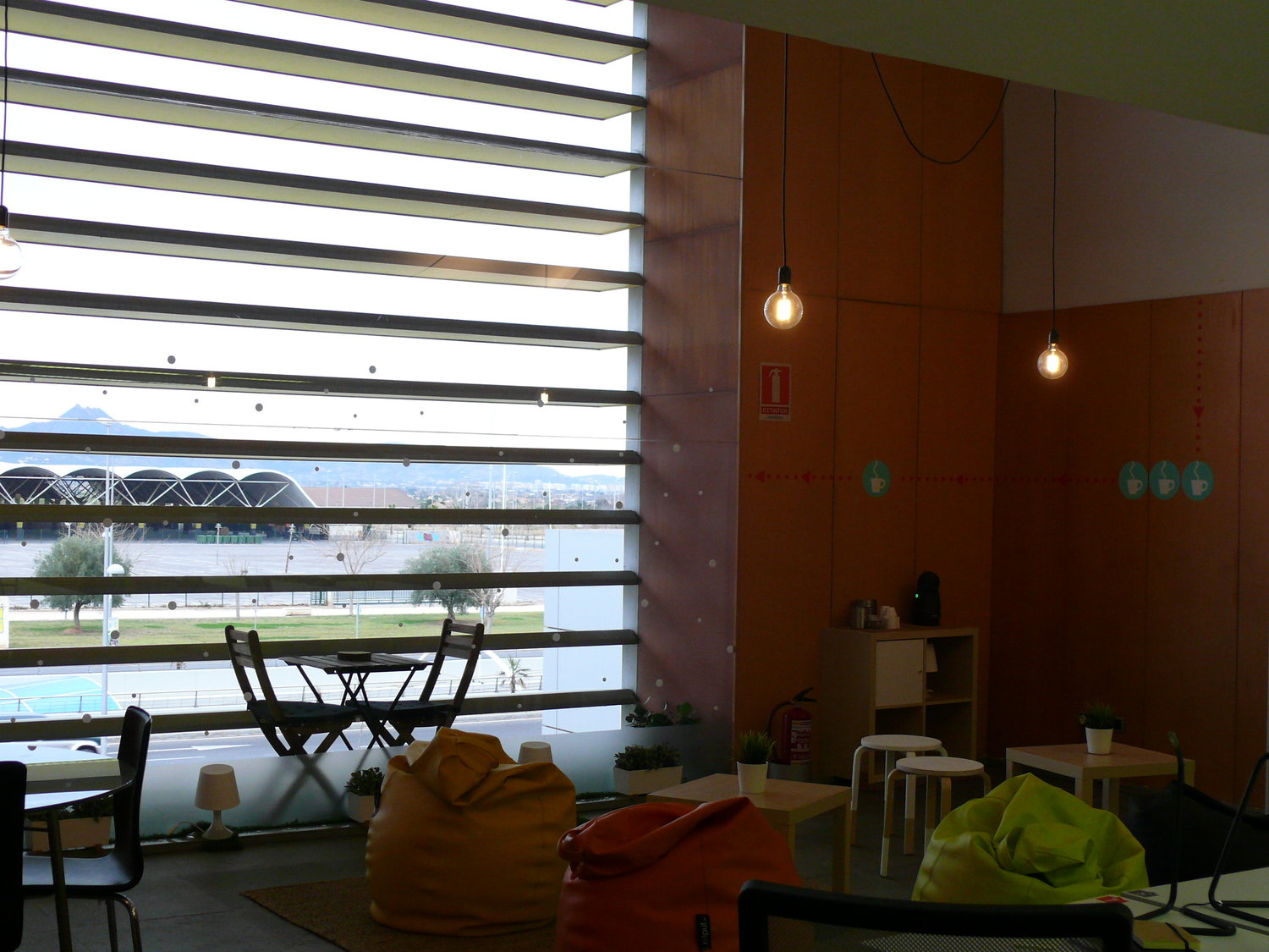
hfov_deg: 40.4
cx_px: 634
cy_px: 476
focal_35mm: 47
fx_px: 1723
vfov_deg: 30.9
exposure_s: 1/80
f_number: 2.8
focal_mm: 9.2
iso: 200
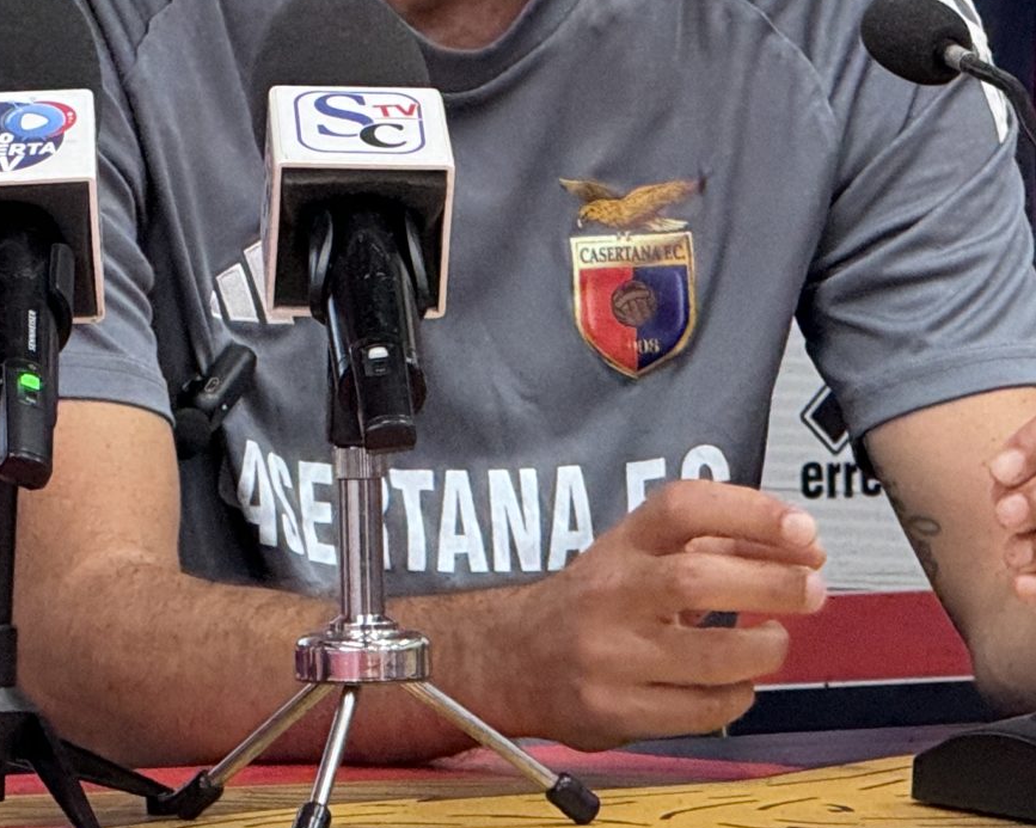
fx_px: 10605
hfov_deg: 5.6
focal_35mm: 346
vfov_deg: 4.5
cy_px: -54
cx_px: 234
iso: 200
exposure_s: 1/50
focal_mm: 15.66
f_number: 2.8
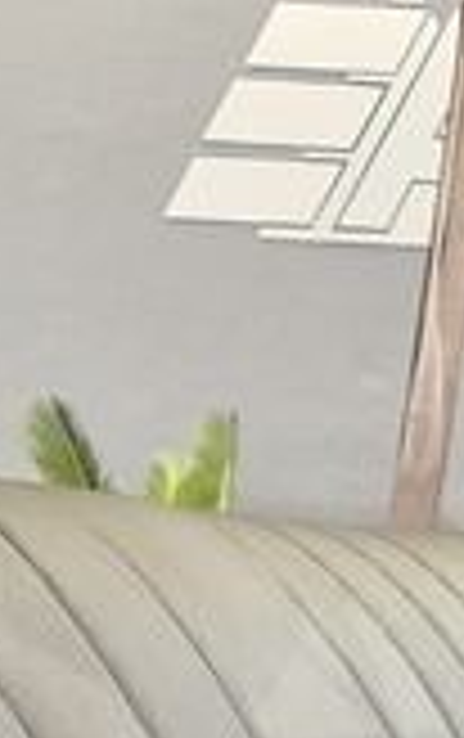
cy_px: 1503
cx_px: 1333
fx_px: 3065
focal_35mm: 152
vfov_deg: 12.1
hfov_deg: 7.7
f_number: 1.8
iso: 250
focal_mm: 5.4
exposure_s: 1/180
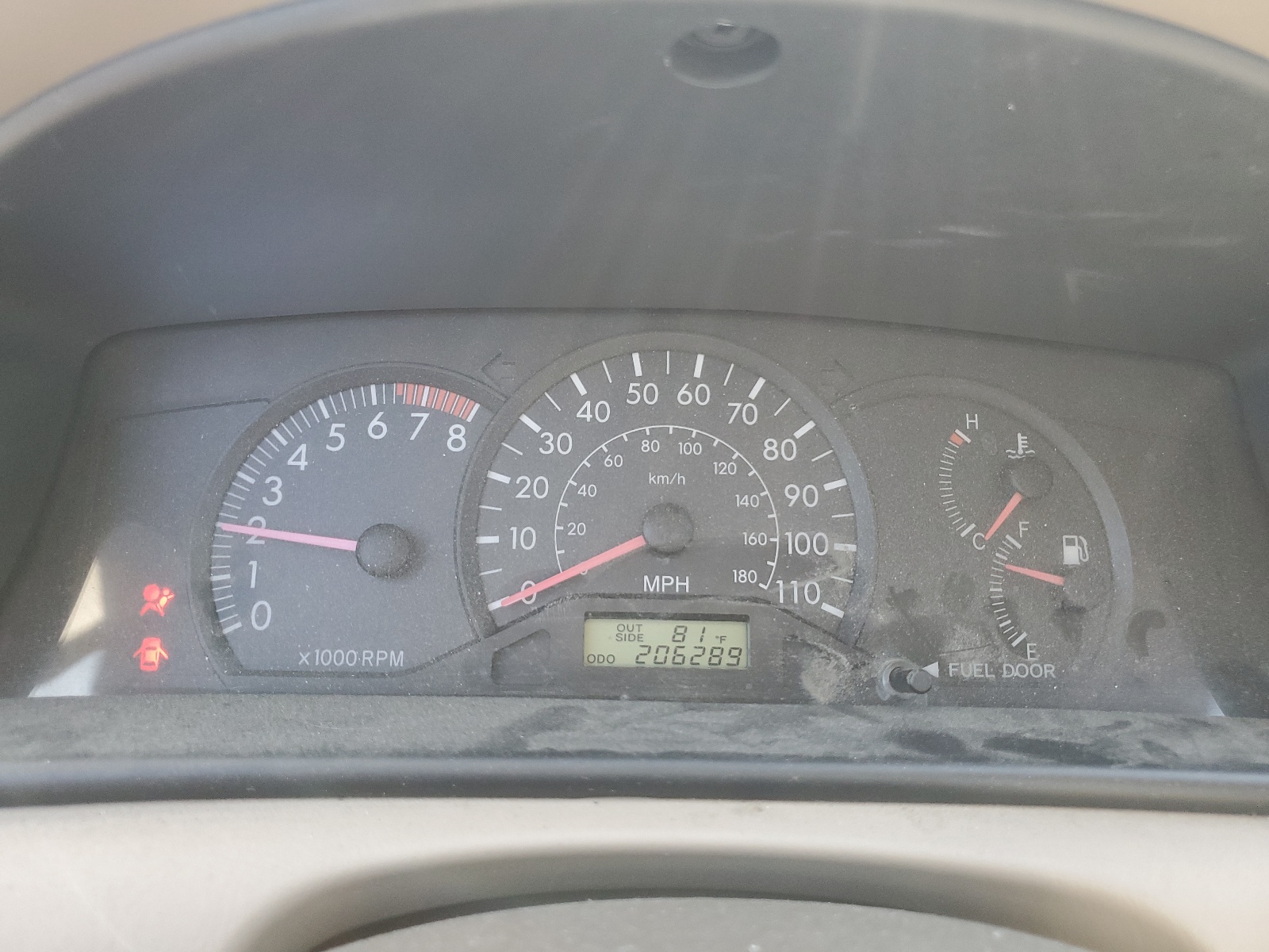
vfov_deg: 53.1
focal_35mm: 26
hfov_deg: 67.3
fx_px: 953
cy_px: 476
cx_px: 634
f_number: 1.5
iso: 87
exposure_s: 1/120
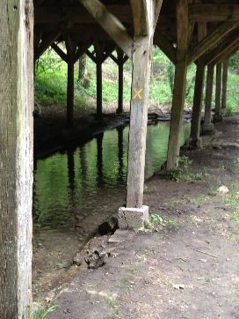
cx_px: 25
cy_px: 139
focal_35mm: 58
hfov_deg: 24.6
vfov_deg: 33.2
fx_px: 533
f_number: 2.4
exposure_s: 1/20
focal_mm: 4.28
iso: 50
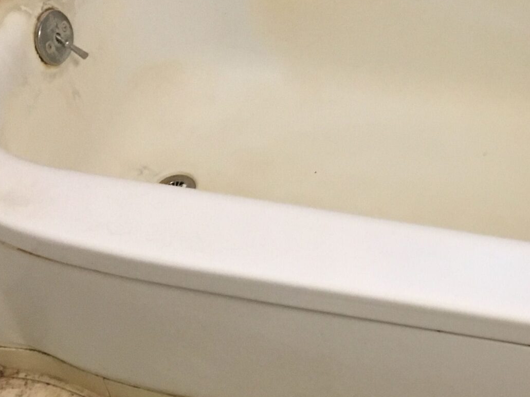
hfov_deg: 26.1
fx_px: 1102
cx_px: 489
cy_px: 132
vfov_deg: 20.4
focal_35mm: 72
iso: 200
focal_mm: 4.15
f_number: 2.2
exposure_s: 1/24
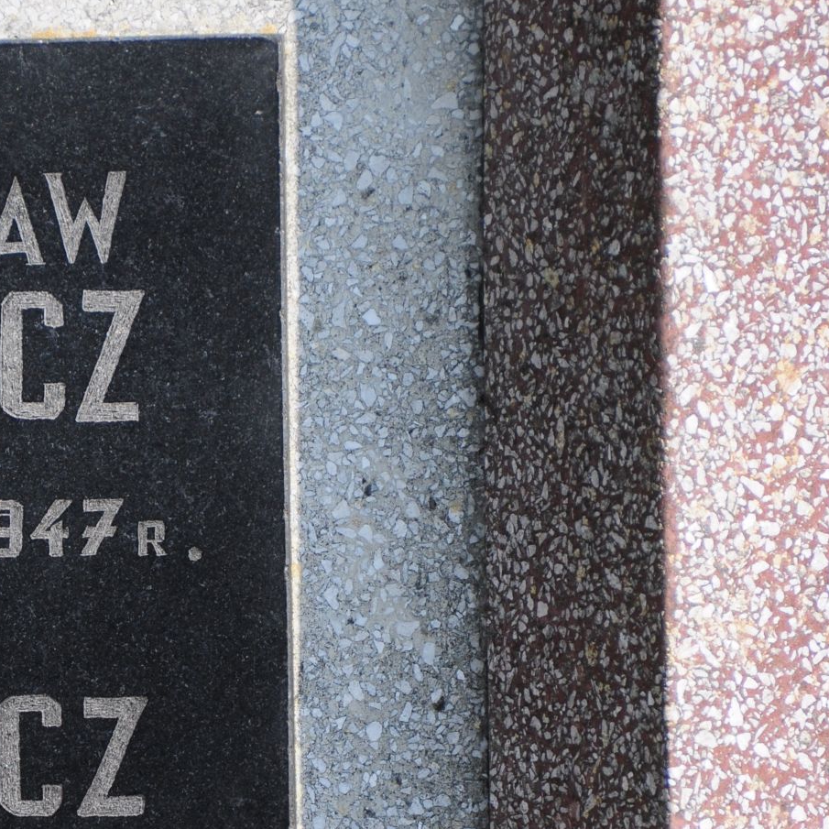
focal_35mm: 603
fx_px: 16338
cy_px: 605
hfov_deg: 2.9
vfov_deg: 2.9
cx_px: -145
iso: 250
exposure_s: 1/320
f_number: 7.1
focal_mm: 200
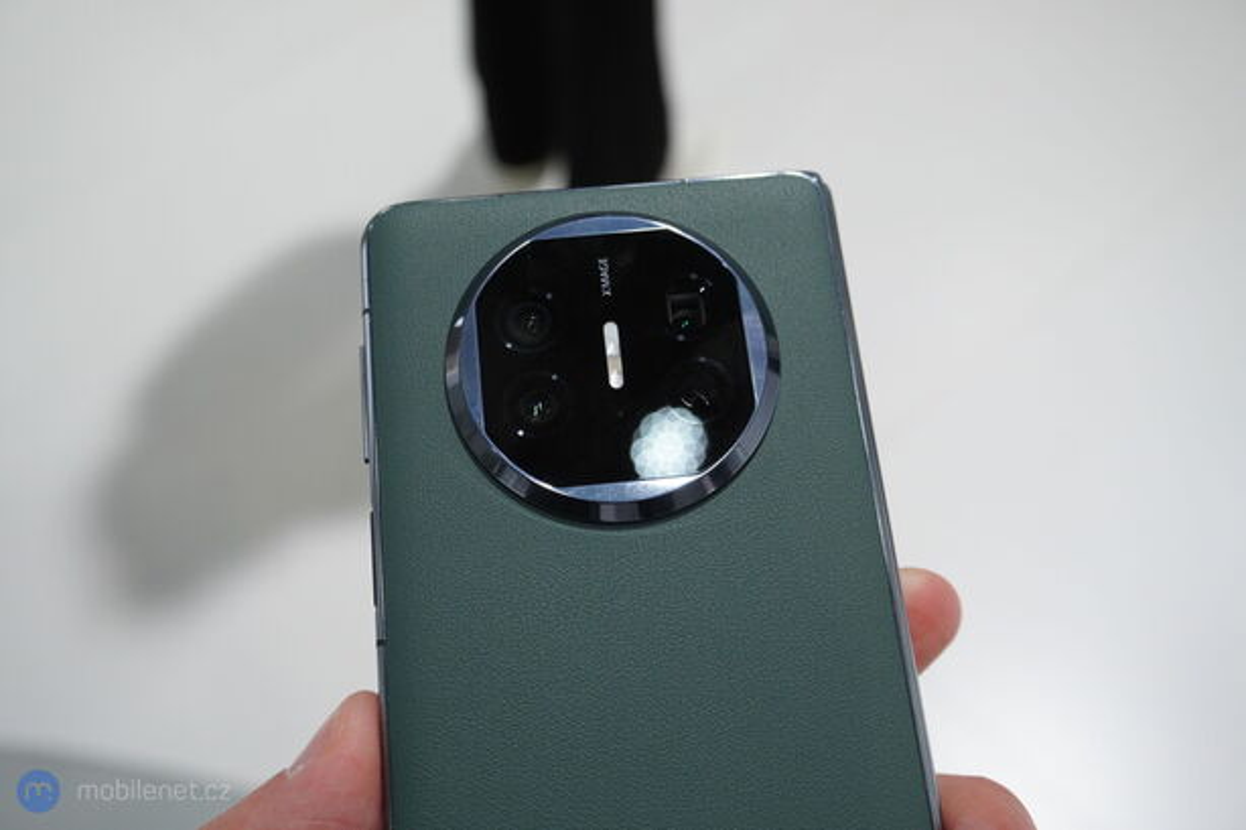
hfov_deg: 53.1
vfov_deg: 36.9
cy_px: 415
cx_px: 623
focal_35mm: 36
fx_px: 1246
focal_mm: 24
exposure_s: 1/125
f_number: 5.6
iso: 1000
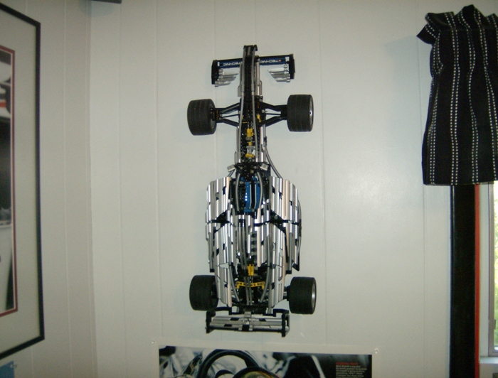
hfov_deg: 51.1
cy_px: 189
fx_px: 520
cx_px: 249
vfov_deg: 40.0
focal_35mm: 36
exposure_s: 1/60
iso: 200
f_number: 2.8
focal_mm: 6
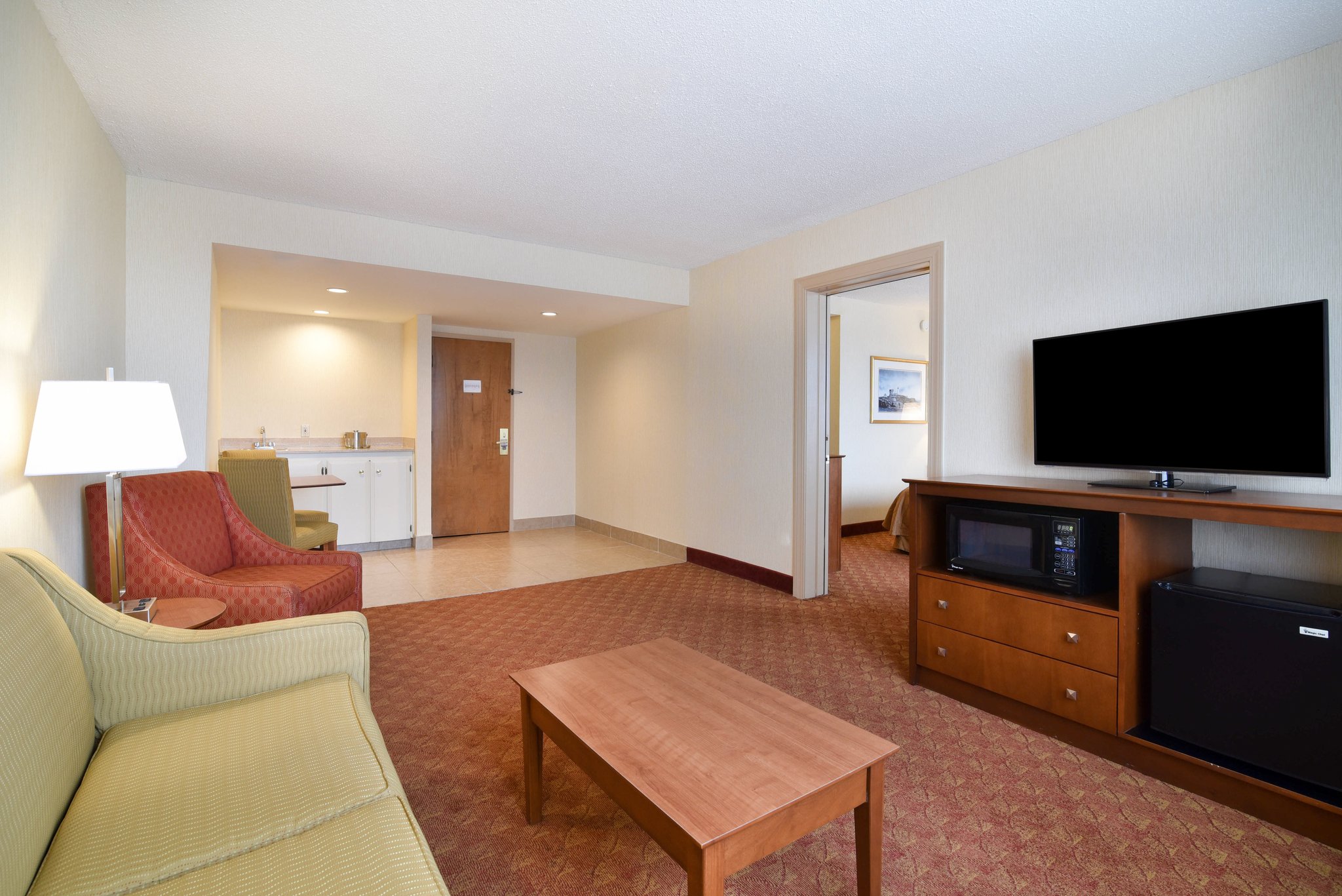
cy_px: 448
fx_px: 597
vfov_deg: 73.8
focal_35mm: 16
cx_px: 671
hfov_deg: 96.7
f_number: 11
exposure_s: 1/5
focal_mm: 16
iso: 400
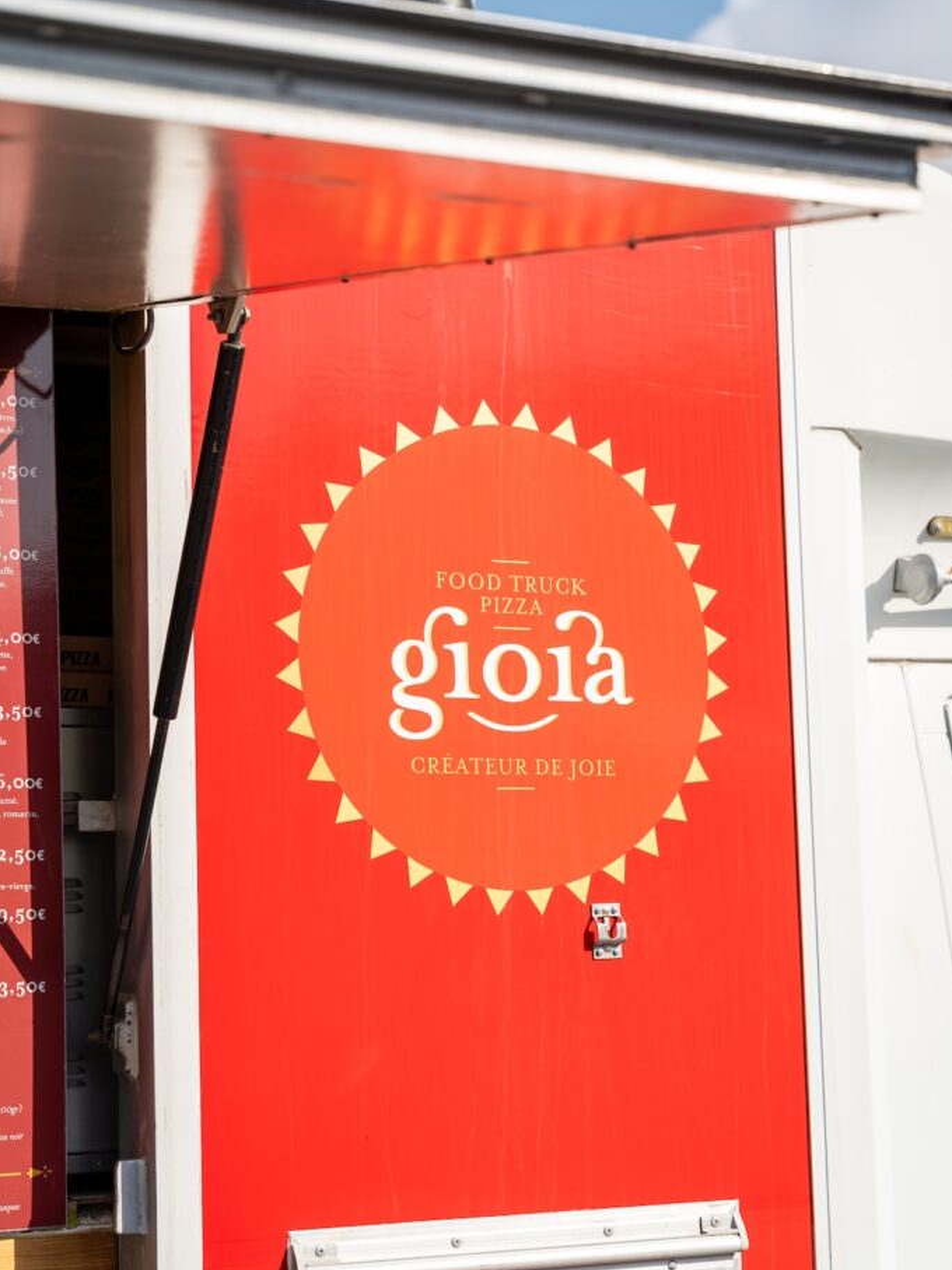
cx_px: 477
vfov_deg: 25.7
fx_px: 2787
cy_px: 668
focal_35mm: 76
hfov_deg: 19.4
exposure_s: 1/50
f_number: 4.5
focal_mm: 70
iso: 100
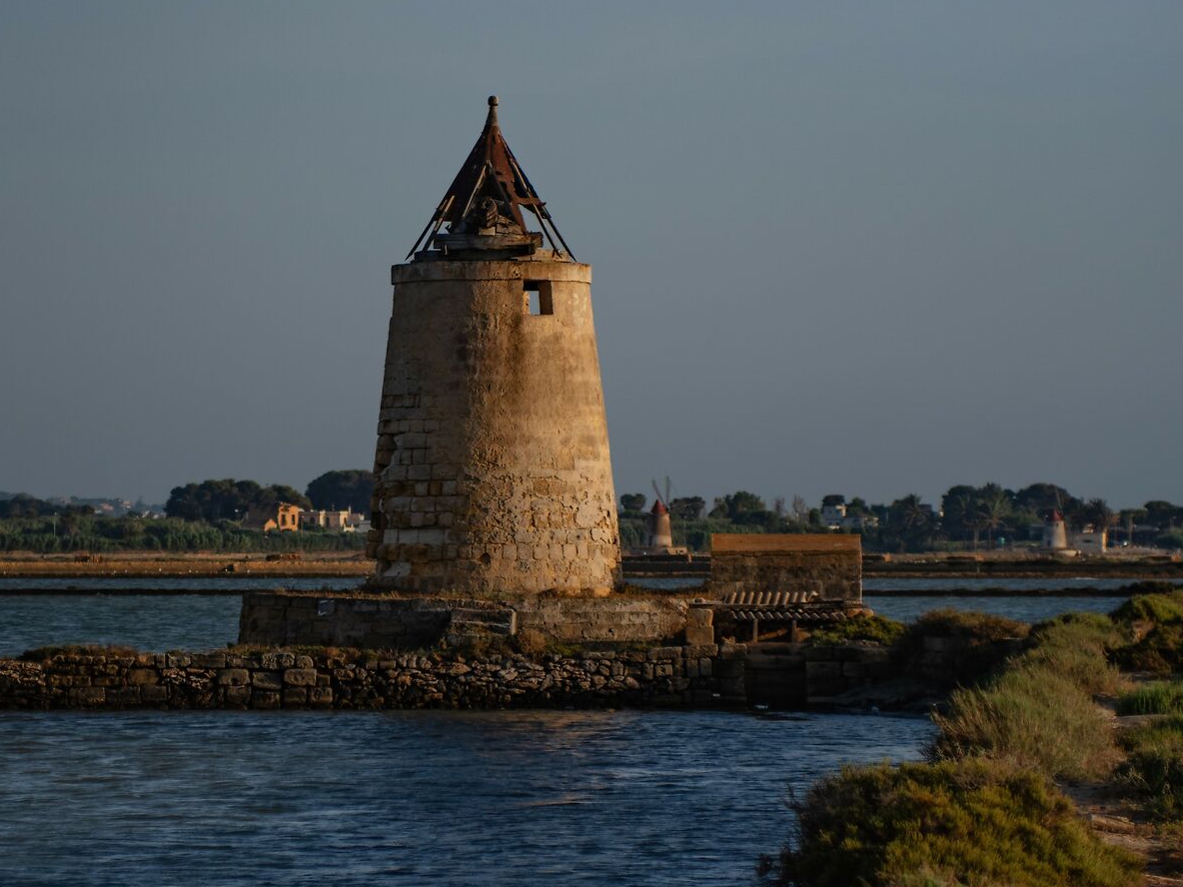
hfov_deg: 10.1
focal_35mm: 195
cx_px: 435
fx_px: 6664
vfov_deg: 7.6
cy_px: 517
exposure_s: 1/1600
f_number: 4
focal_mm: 100
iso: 100
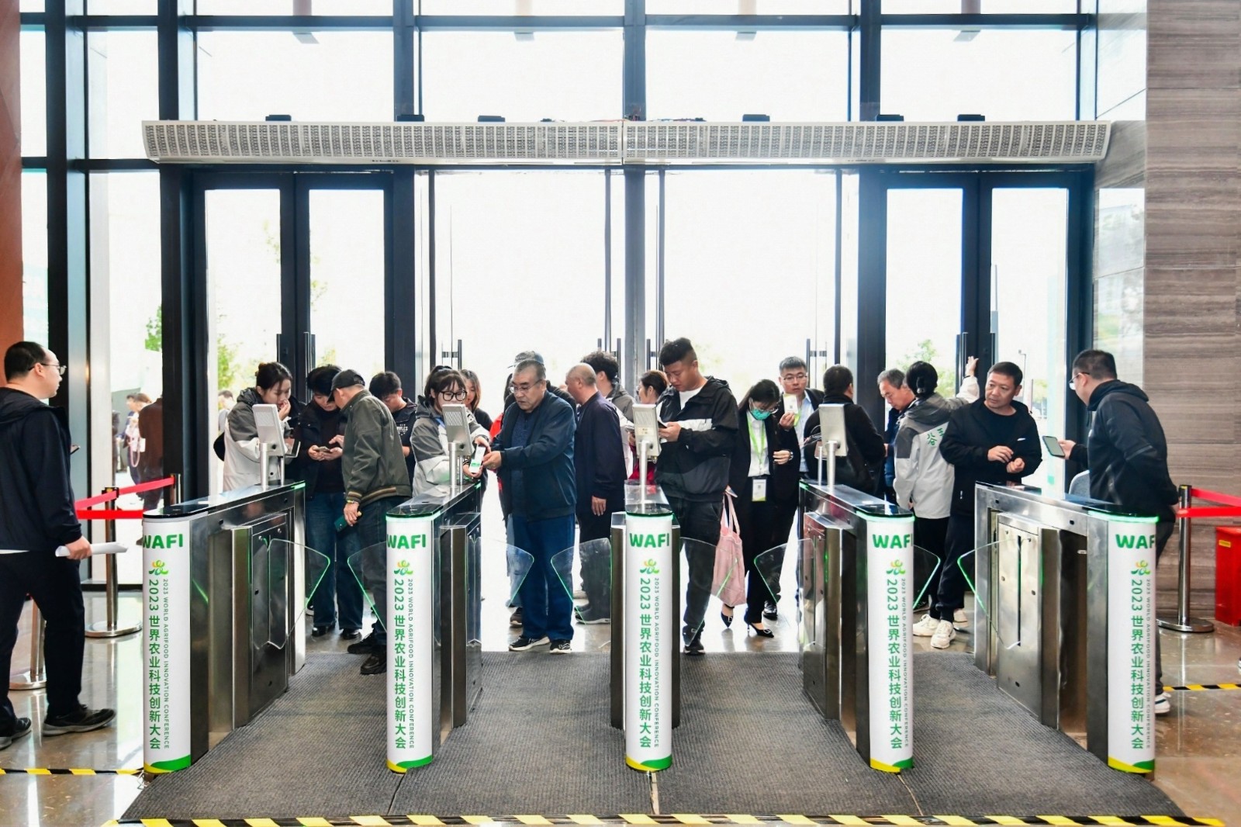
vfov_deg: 49.5
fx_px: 896
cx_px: 620
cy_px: 414
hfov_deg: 69.4
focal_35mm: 26
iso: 2500
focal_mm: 26
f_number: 4
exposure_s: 1/125
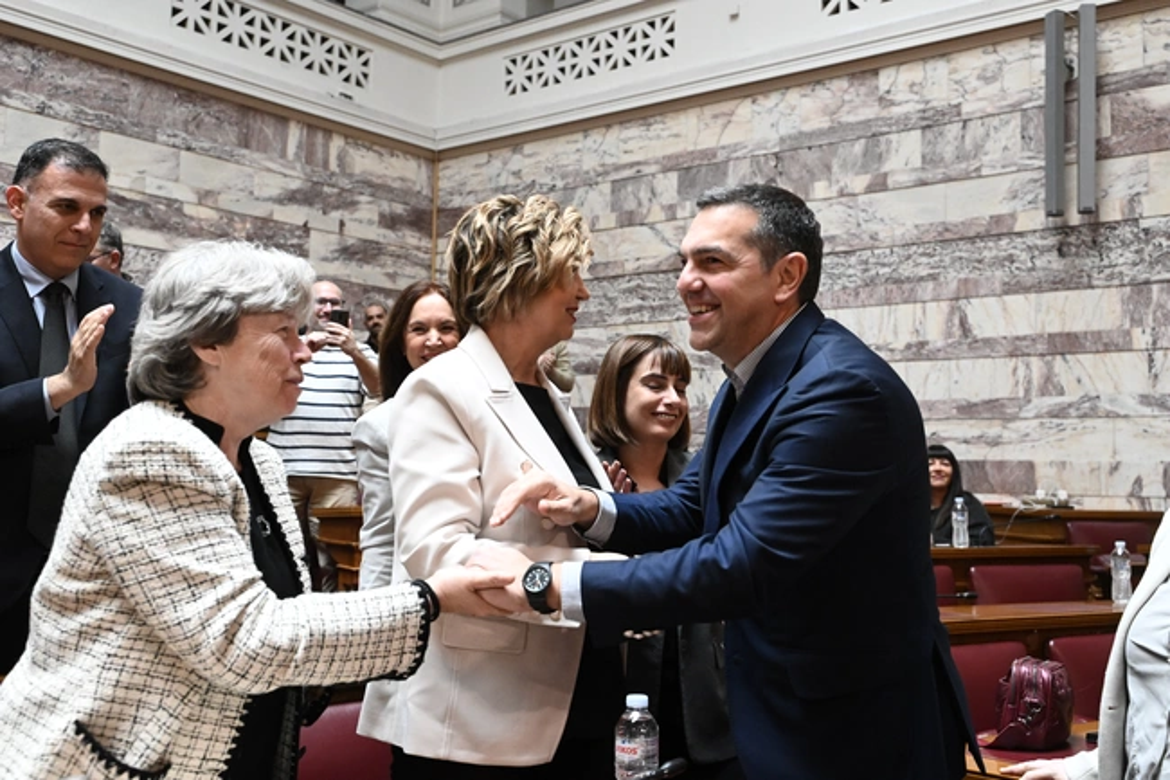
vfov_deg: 36.9
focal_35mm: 36
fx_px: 1170
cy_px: 390
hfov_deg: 53.1
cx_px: 585
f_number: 4.5
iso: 6400
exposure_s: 1/500
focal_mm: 36
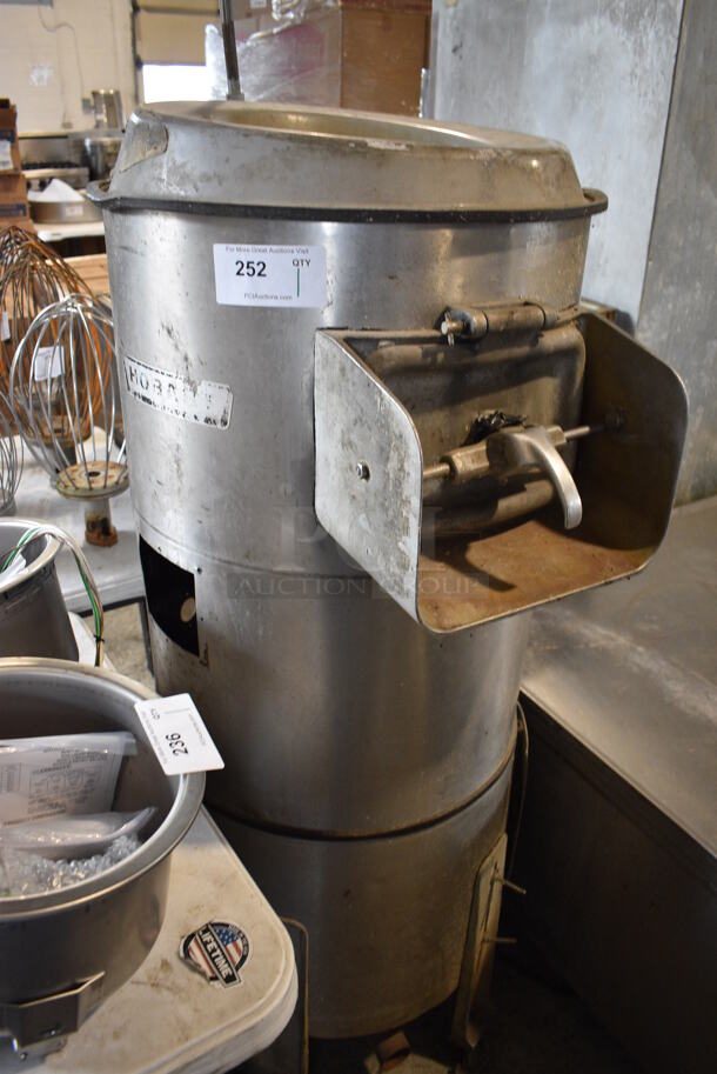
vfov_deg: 67.3
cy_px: 537
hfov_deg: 48.0
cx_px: 358
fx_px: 805
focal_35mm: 27
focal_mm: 18
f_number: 3.5
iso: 1100
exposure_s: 1/125
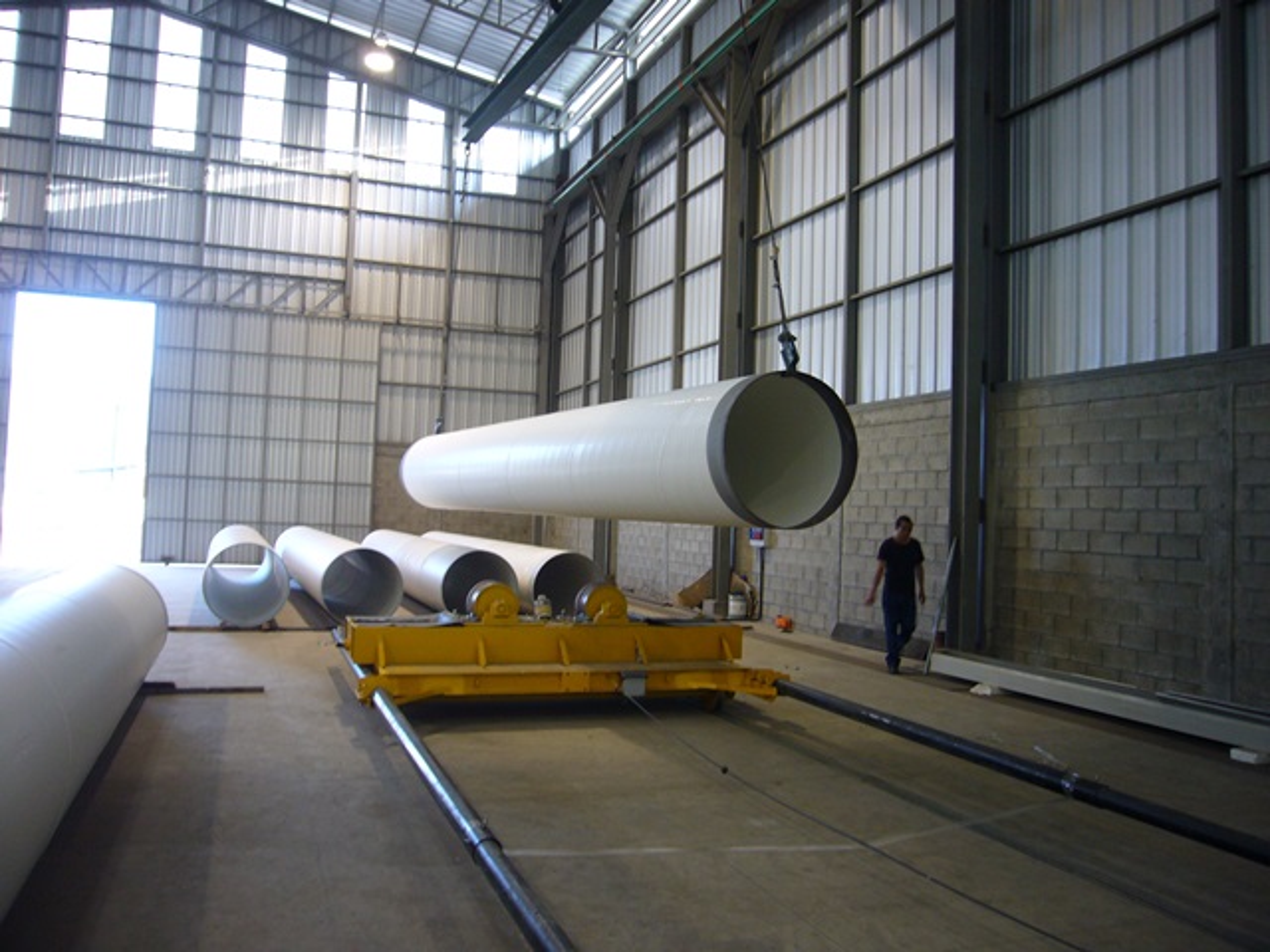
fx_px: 1027
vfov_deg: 49.7
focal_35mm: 28
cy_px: 476
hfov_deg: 63.4
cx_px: 635
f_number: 2.8
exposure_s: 1/20
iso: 100
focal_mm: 4.6
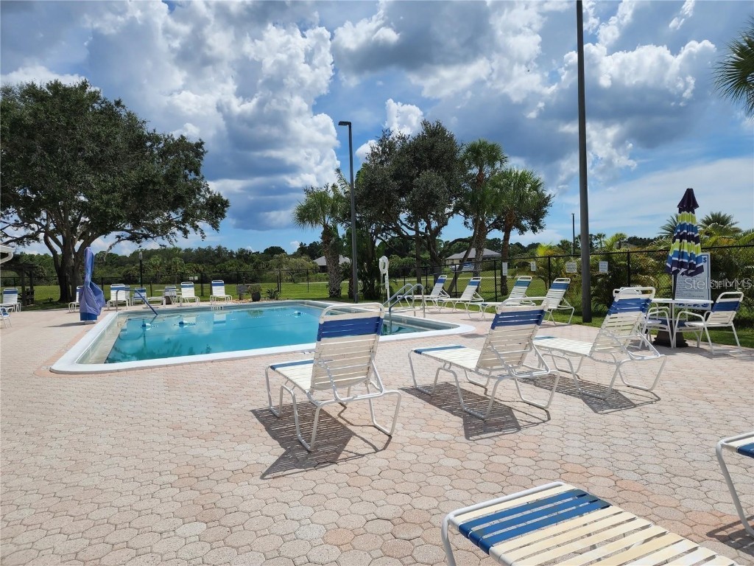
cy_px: 283
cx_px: 377
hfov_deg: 73.9
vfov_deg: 58.9
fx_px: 501
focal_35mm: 23
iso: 12
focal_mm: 6.4
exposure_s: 1/2277
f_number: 1.8
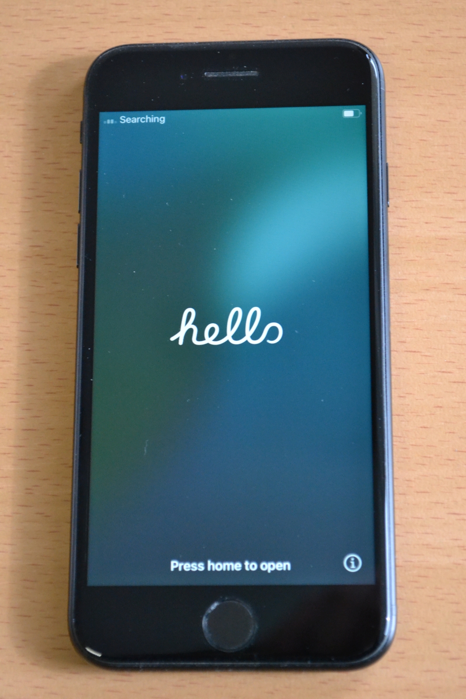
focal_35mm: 82
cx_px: 233
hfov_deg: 16.6
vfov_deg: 24.6
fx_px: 1601
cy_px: 350
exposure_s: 1/60
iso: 2800
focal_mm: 55
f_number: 5.6
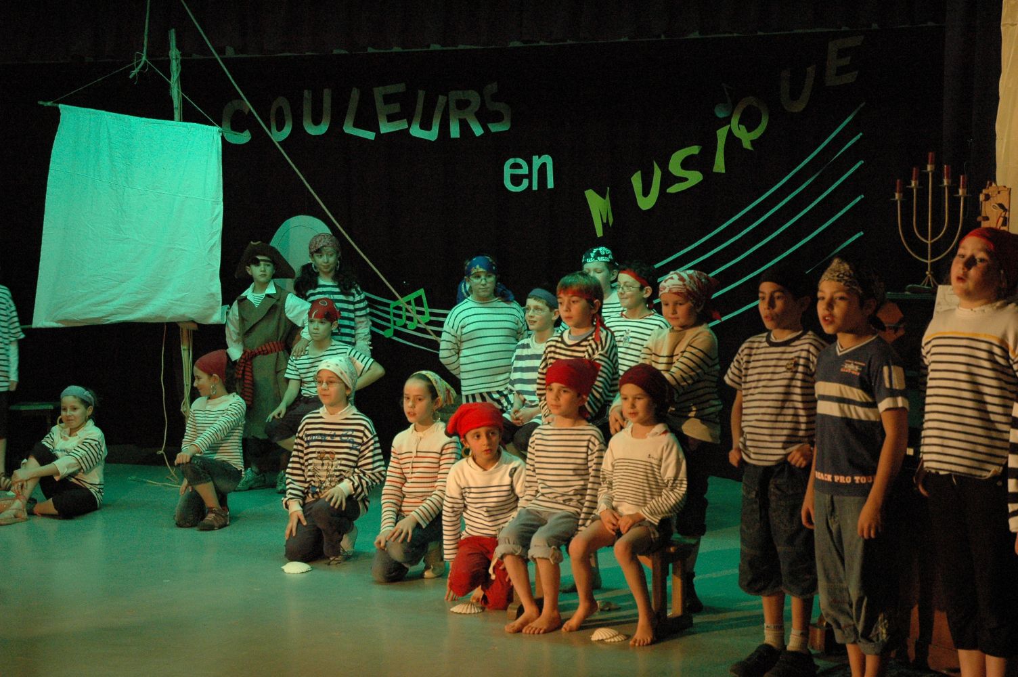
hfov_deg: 30.5
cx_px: 509
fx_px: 1865
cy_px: 338
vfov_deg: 20.6
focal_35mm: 66
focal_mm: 44
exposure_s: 1/15
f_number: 4.5
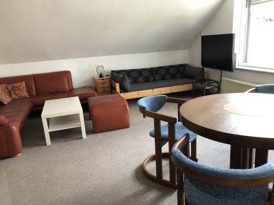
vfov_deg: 49.7
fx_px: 222
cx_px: 137
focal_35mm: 28
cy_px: 102
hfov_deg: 63.4
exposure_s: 1/30
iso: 40
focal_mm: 3.99
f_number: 1.8
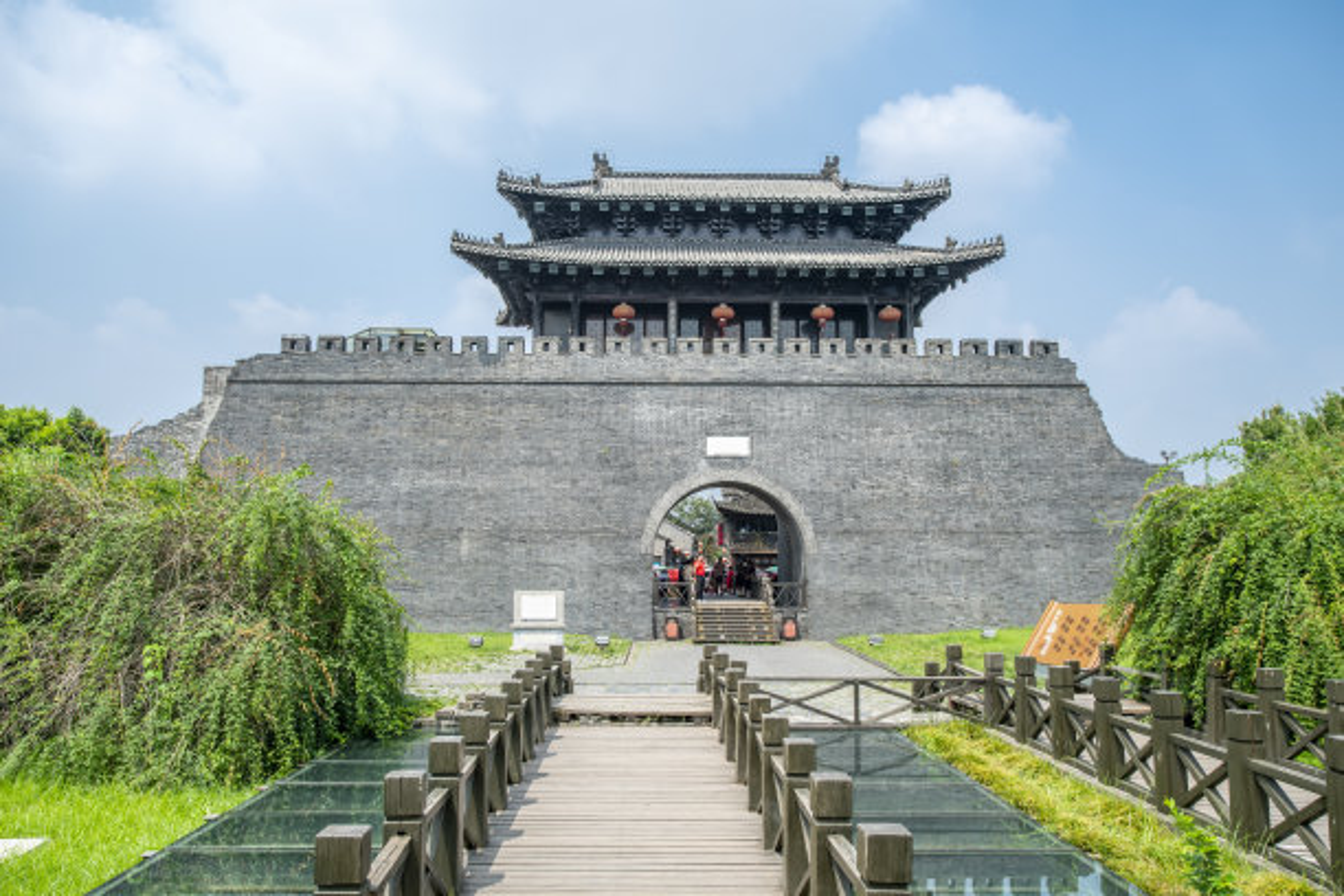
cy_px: 448
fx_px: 1120
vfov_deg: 43.6
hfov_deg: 61.9
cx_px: 672
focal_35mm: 30
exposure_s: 1/160
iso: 200
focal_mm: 30
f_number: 11
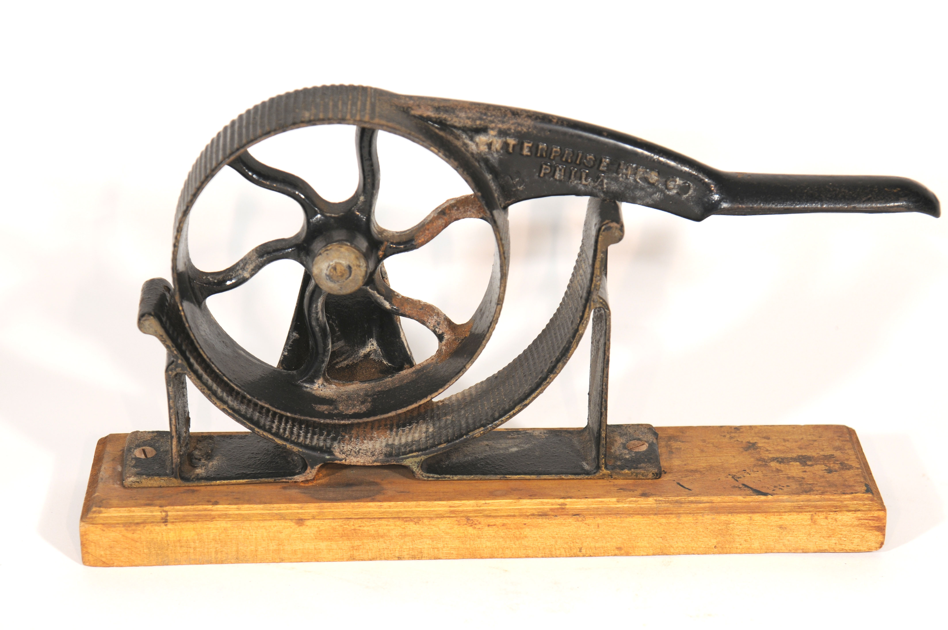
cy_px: 315
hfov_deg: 21.9
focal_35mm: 93
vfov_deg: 14.7
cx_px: 474
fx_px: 2446
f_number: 5.6
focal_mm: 62
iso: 200
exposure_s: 1/250
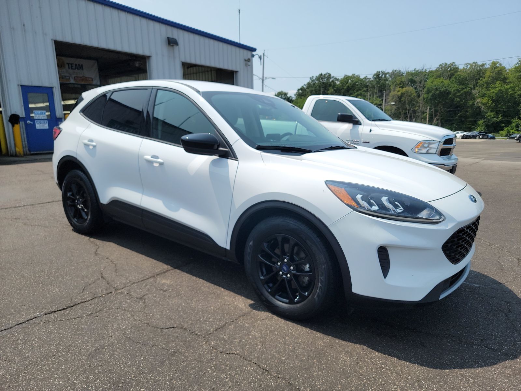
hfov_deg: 71.6
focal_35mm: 24
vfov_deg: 56.8
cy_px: 196
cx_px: 260
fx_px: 361
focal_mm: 6.7
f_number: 1.8
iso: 50
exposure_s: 1/829
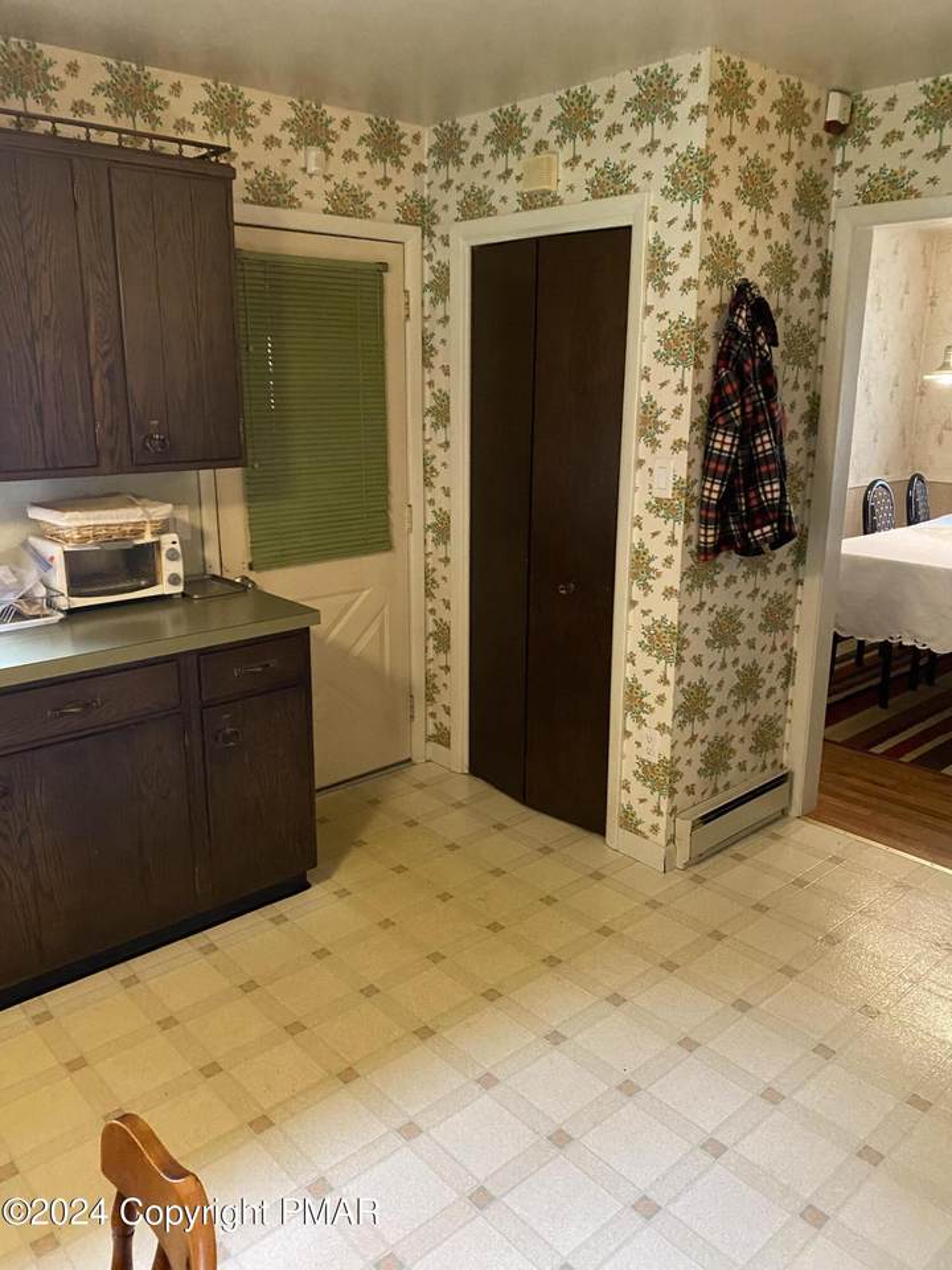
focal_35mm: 26
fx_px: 953
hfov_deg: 53.1
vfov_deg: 67.3
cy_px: 635
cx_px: 476
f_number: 1.8
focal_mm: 4.25
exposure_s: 1/30
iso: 640
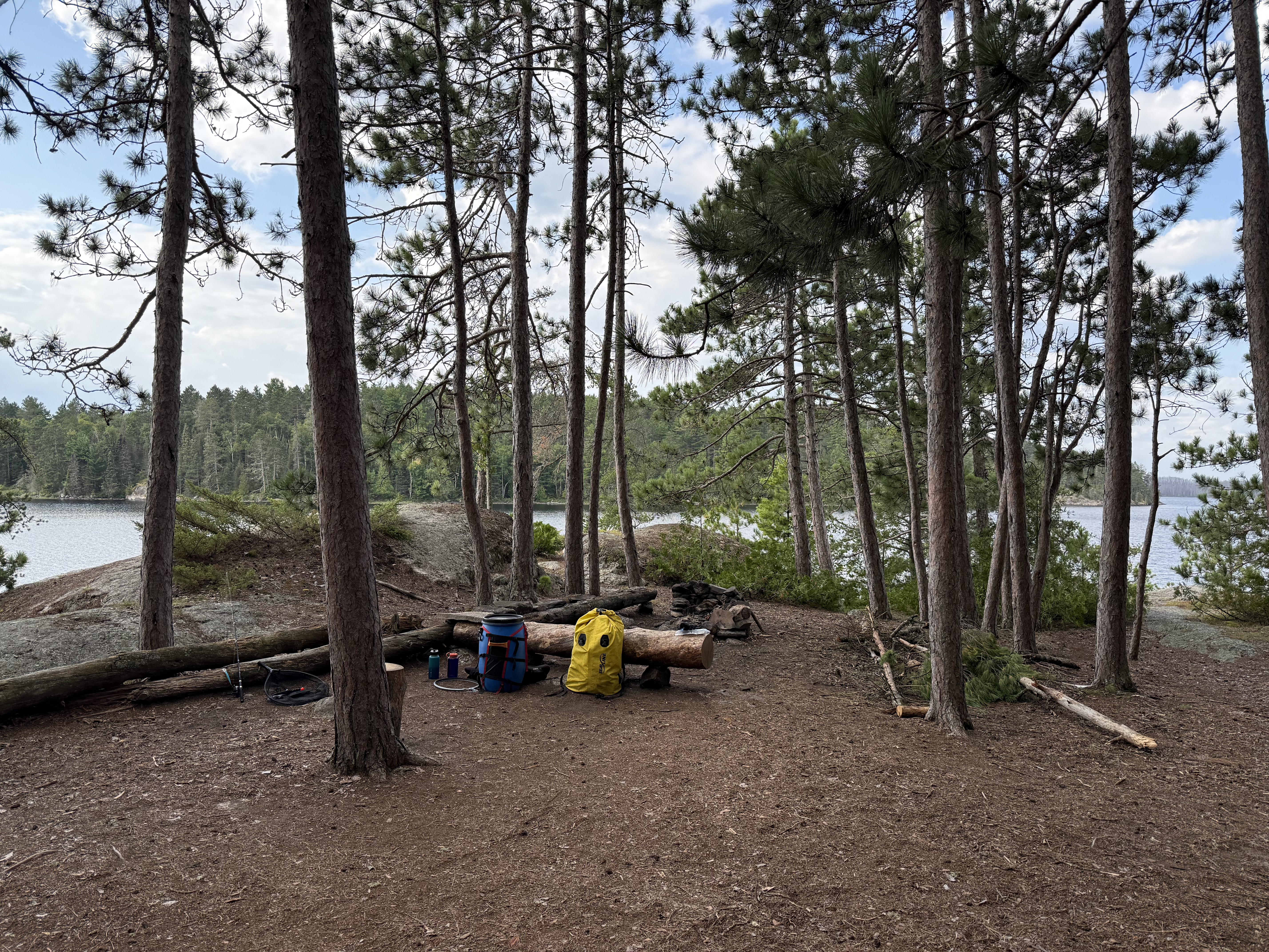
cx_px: 634
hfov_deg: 71.6
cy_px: 476
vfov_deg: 56.8
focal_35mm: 24
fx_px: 880
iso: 100
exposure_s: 1/1464
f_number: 1.78
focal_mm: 6.76
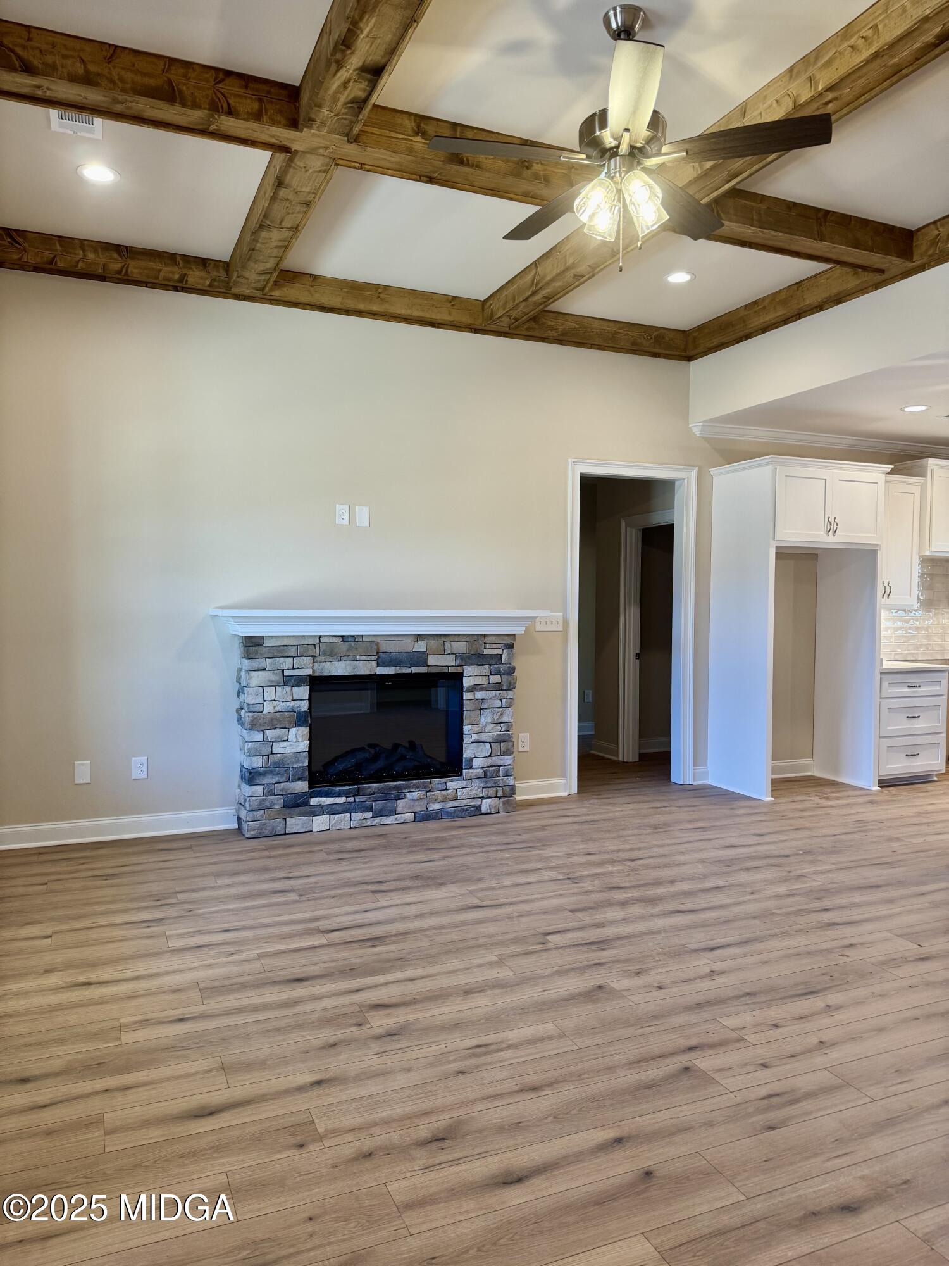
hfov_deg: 56.8
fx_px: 877
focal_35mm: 24
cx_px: 474
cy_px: 633
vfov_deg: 71.6
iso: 125
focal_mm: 6.76
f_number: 1.78
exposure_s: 1/120
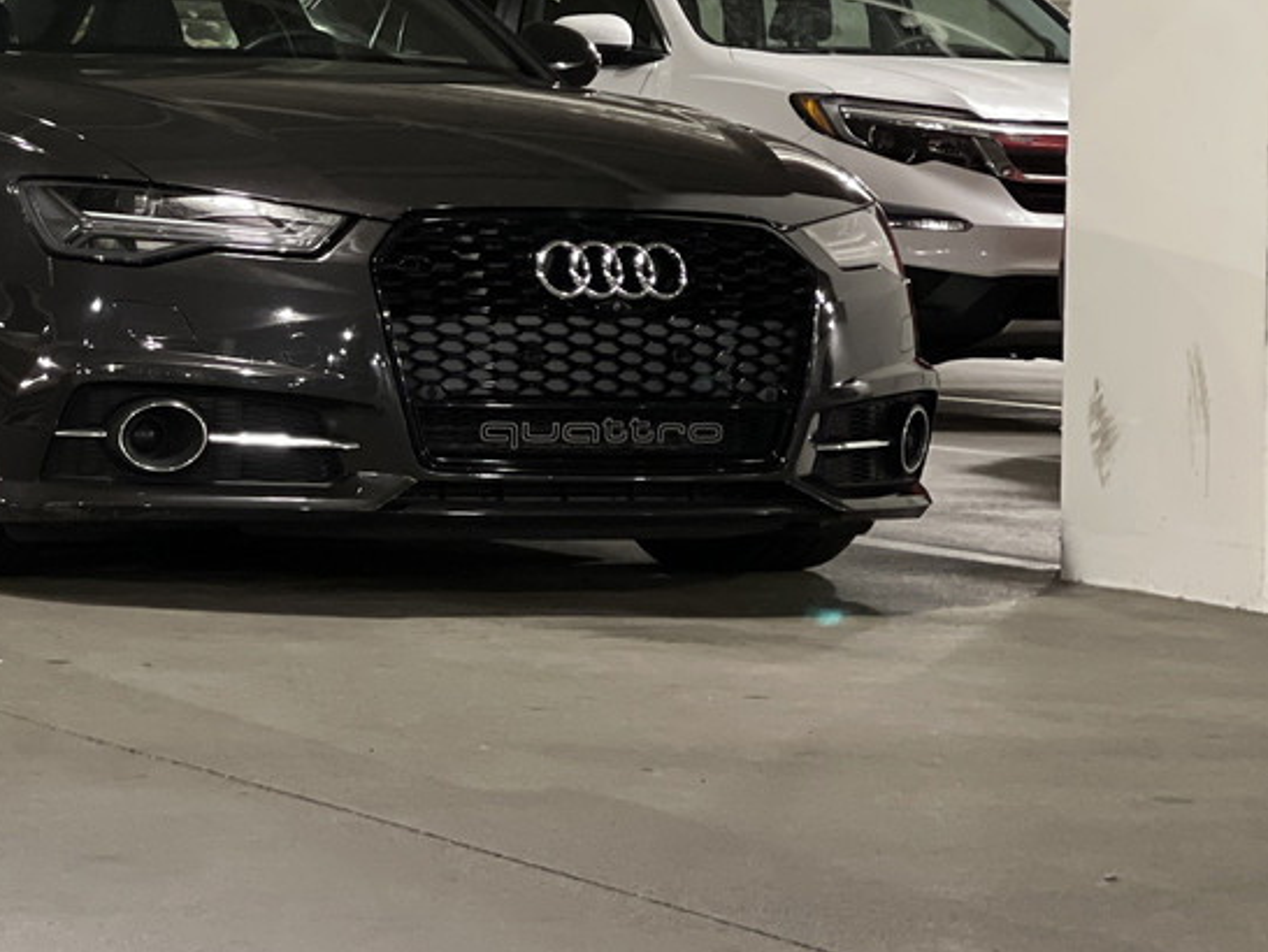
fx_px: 4581
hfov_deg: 15.6
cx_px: 108
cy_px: 179
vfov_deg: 11.8
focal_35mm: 125
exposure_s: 1/22
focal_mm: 7.5
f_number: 2.2
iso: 500
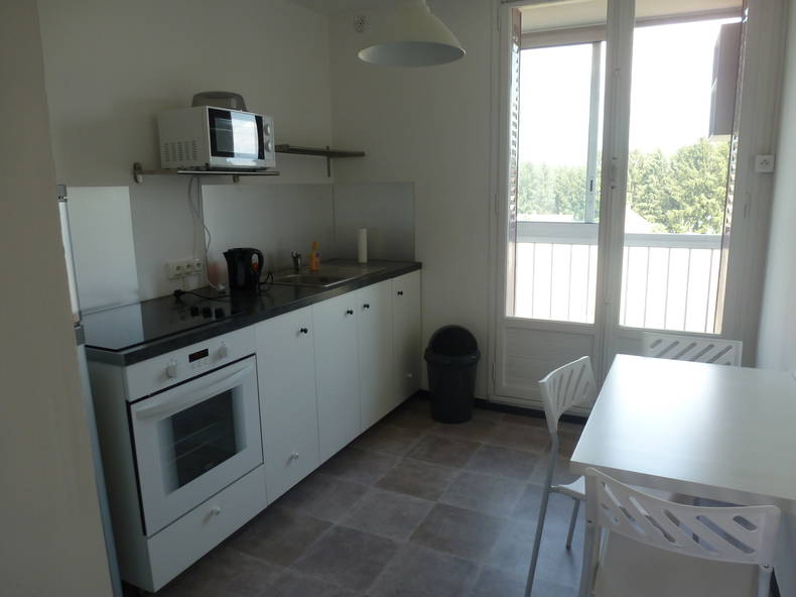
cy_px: 298
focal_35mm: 24
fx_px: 552
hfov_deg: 71.6
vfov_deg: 56.8
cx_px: 398
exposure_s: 1/60
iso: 160
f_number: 3.3
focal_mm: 4.3
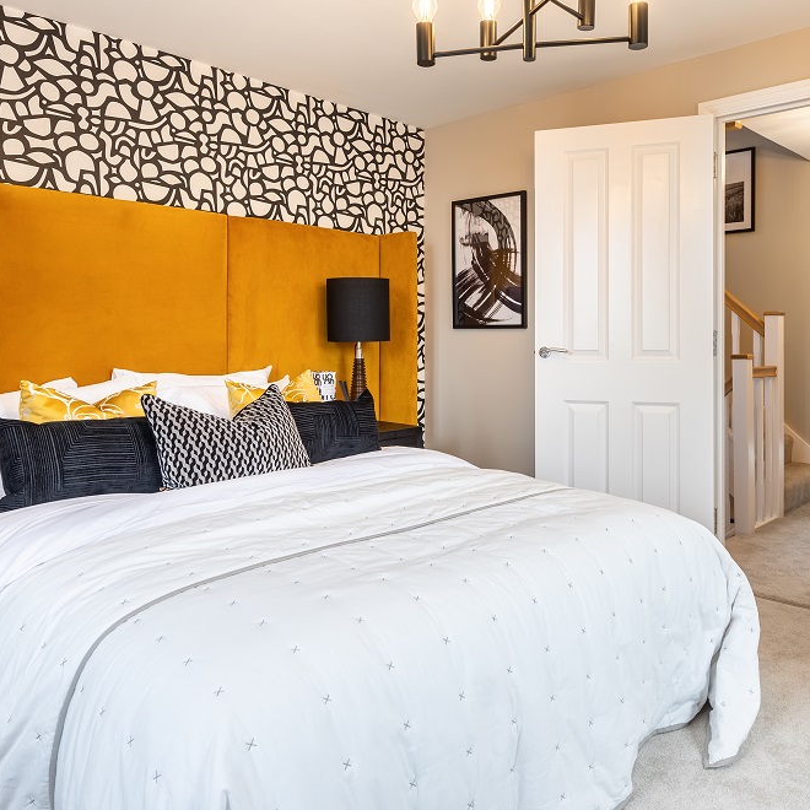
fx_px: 768
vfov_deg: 55.3
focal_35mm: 29
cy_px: 336
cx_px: 465
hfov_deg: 55.4
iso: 64
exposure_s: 1/160
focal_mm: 15
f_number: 9
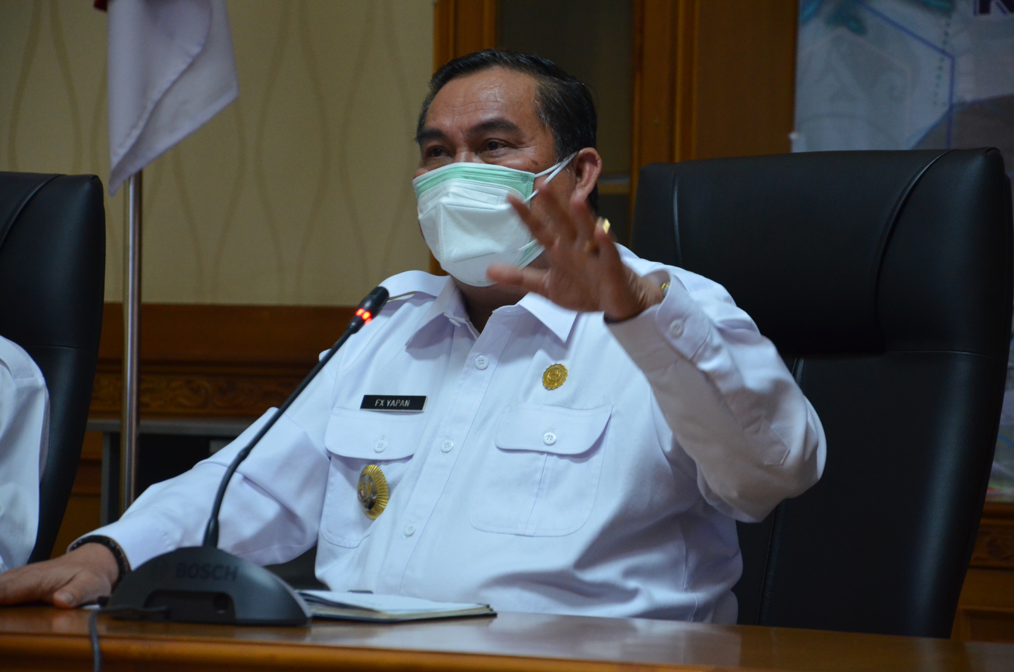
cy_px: 336
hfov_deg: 13.1
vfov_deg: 8.7
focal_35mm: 158
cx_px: 507
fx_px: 4427
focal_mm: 105
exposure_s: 1/50
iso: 1600
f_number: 5.6
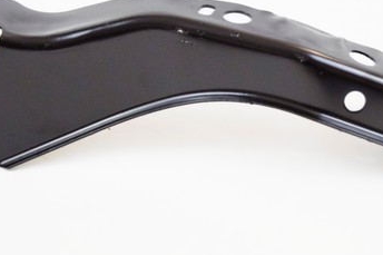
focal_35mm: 106
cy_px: 45
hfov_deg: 19.3
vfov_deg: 12.8
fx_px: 1127
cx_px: 220
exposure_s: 1/60
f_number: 4.8
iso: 1250
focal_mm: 38
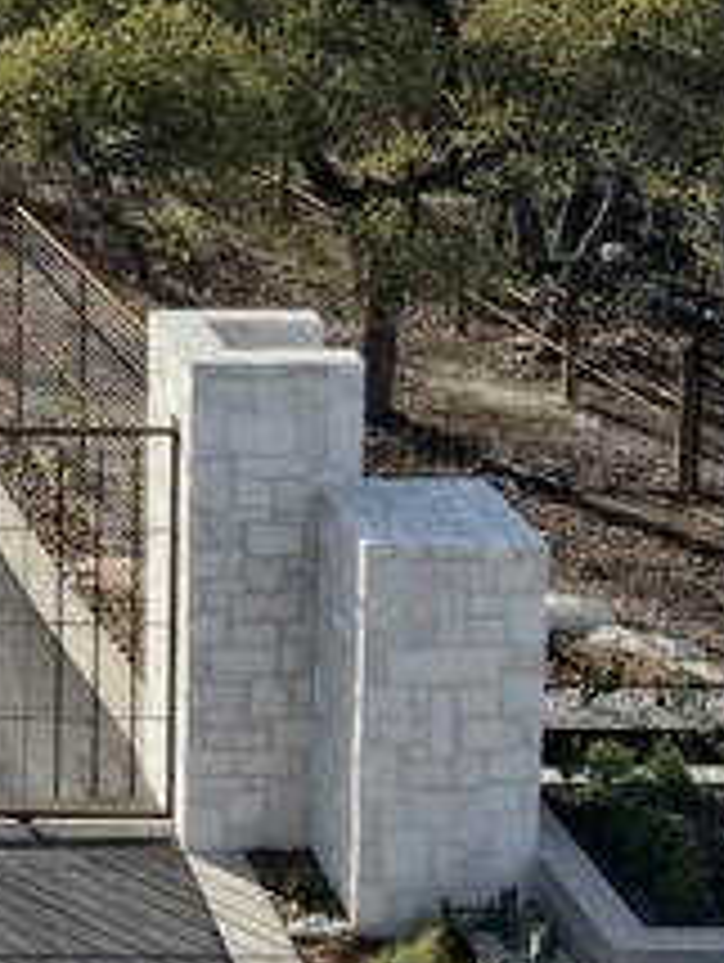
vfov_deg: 15.9
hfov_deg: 11.4
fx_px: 3368
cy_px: 0
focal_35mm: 121
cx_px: -553
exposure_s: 1/6400
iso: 310
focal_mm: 8.67
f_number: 1.8
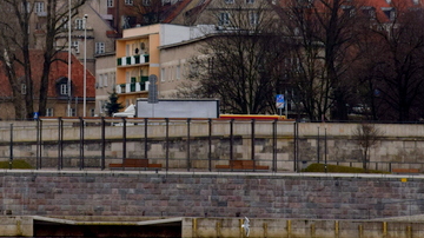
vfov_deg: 3.3
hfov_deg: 5.9
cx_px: 69
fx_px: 4126
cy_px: -47
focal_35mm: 367
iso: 400
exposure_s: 1/250
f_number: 10
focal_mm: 105
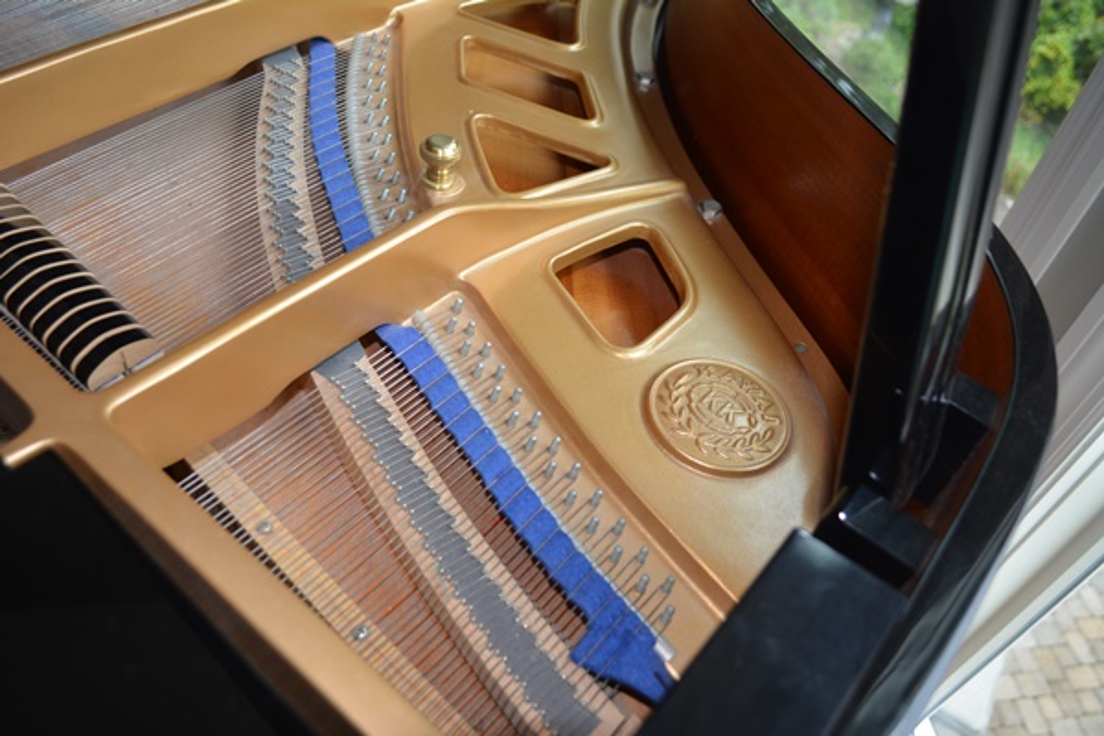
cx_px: 552
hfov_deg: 67.4
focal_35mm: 27
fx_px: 828
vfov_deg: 47.9
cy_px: 368
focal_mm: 18
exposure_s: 1/125
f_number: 3.5
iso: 280
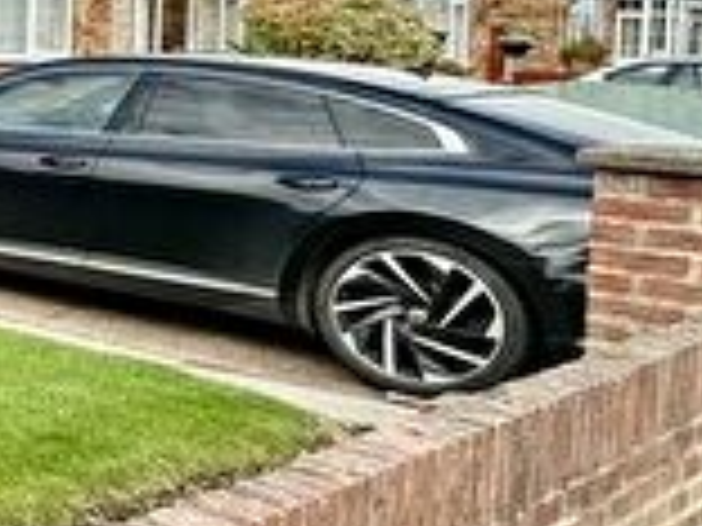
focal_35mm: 63
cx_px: -819
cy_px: 52
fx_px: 1278
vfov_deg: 22.7
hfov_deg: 17.3
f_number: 2.2
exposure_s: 1/824
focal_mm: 2.22
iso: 40
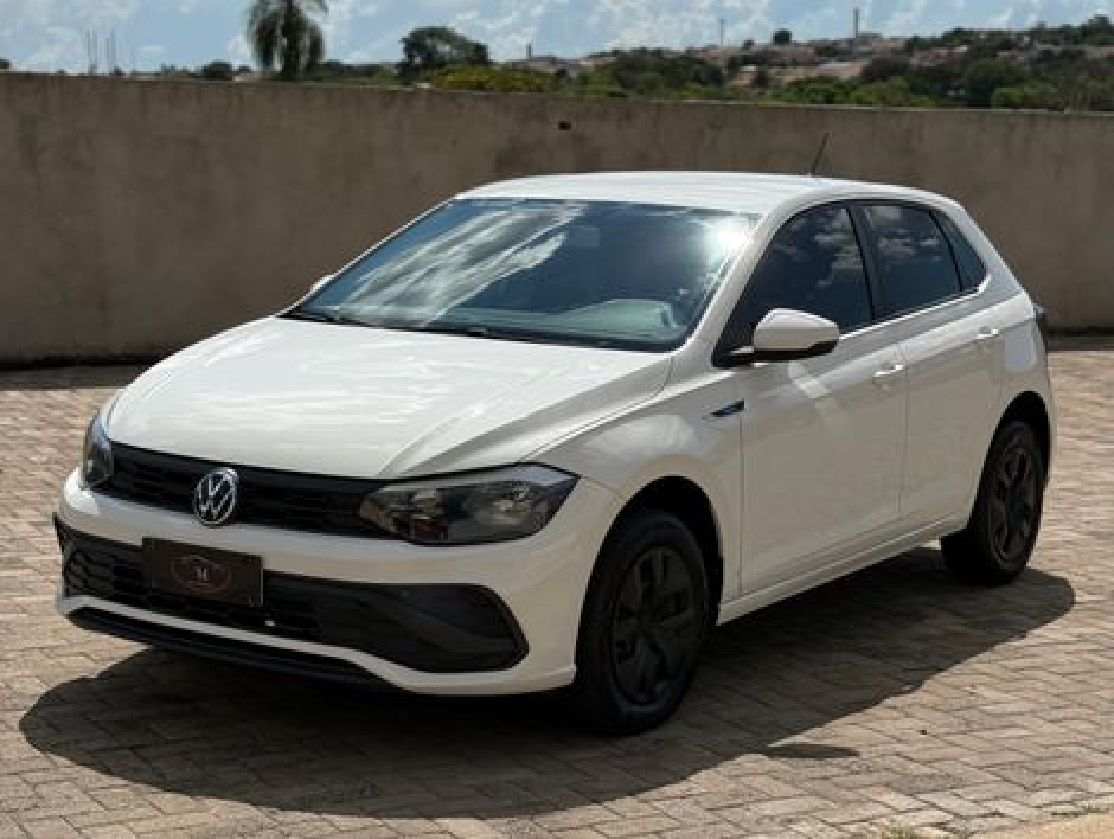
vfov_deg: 30.3
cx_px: 557
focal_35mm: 48
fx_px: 1547
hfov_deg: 39.6
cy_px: 420
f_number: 1.78
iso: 100
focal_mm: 6.76
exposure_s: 1/11364
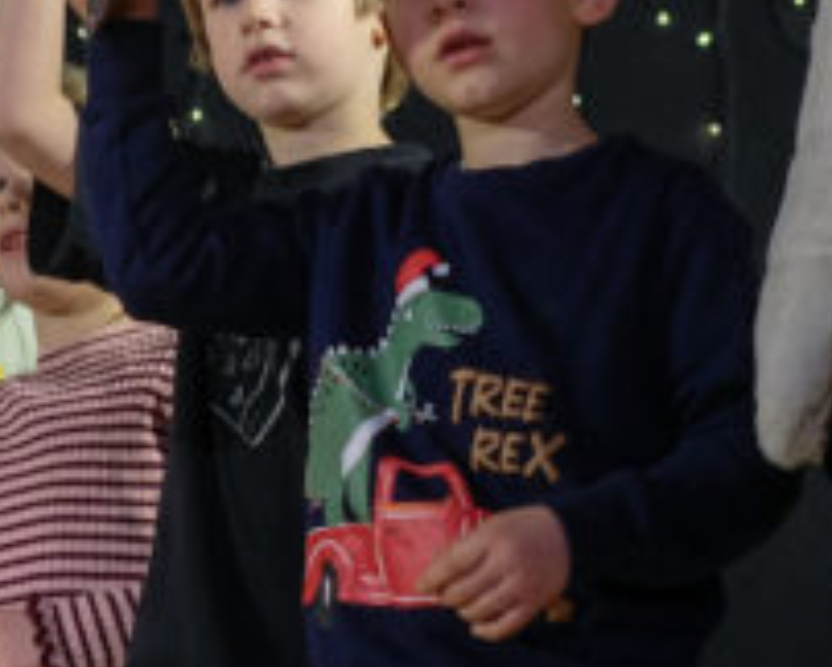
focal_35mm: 189
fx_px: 4658
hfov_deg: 10.2
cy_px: 95
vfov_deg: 8.2
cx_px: 268
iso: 400
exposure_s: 1/150
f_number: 2.2
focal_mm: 35
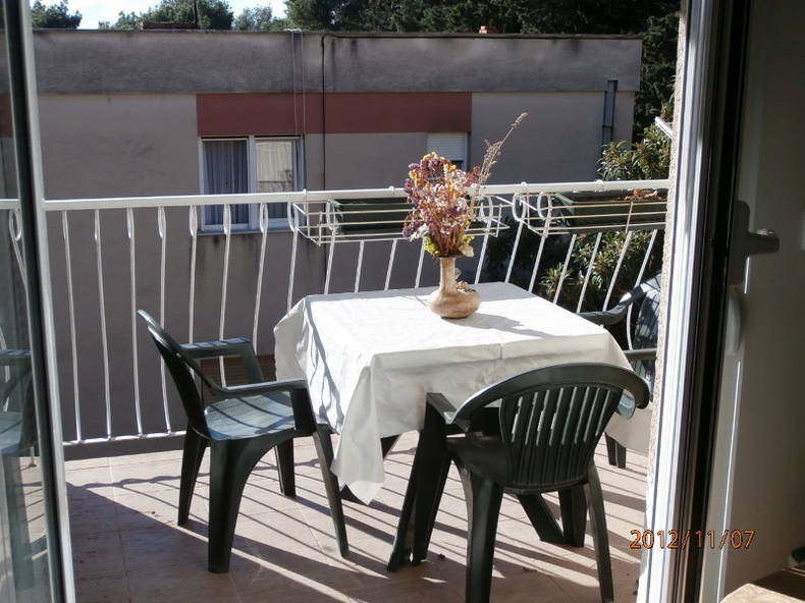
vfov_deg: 30.9
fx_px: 1093
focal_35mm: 47
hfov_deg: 40.4
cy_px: 302
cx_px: 402
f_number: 4.2
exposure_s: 1/400
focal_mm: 8.29
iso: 100
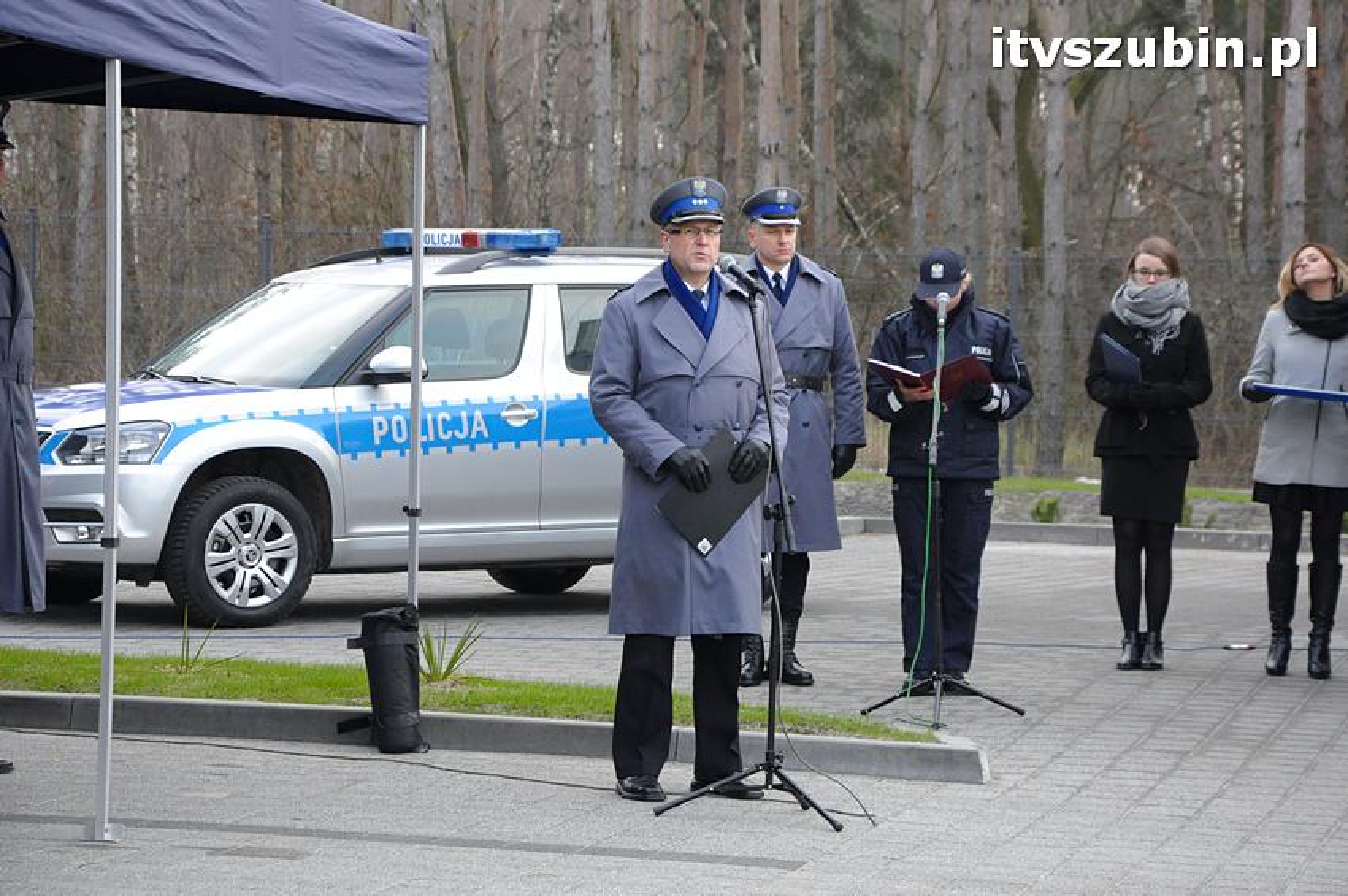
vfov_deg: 10.7
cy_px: 448
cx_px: 674
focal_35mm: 128
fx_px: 4769
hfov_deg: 16.1
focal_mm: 85
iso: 1600
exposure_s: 1/160
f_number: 8
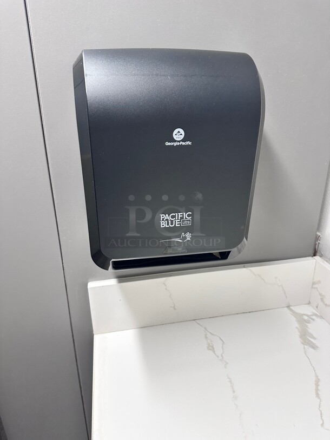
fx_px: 305
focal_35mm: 24
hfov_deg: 56.8
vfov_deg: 71.6
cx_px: 165
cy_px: 220
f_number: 1.78
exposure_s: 1/73
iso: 250
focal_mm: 6.86
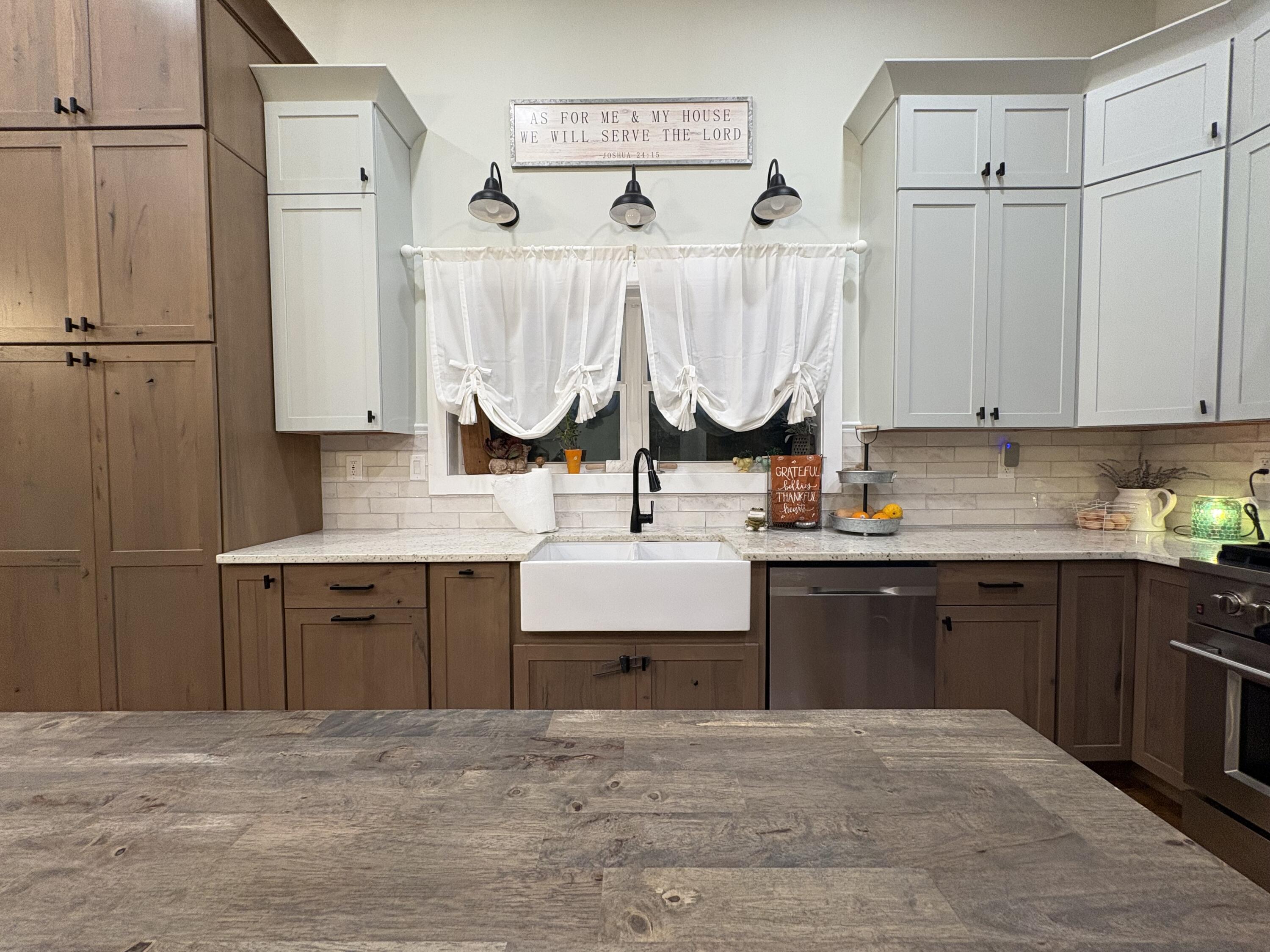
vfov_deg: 85.7
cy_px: 476
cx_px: 635
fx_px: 514
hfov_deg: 102.1
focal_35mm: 14
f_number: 2.2
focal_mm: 2.22
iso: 200
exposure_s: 1/60
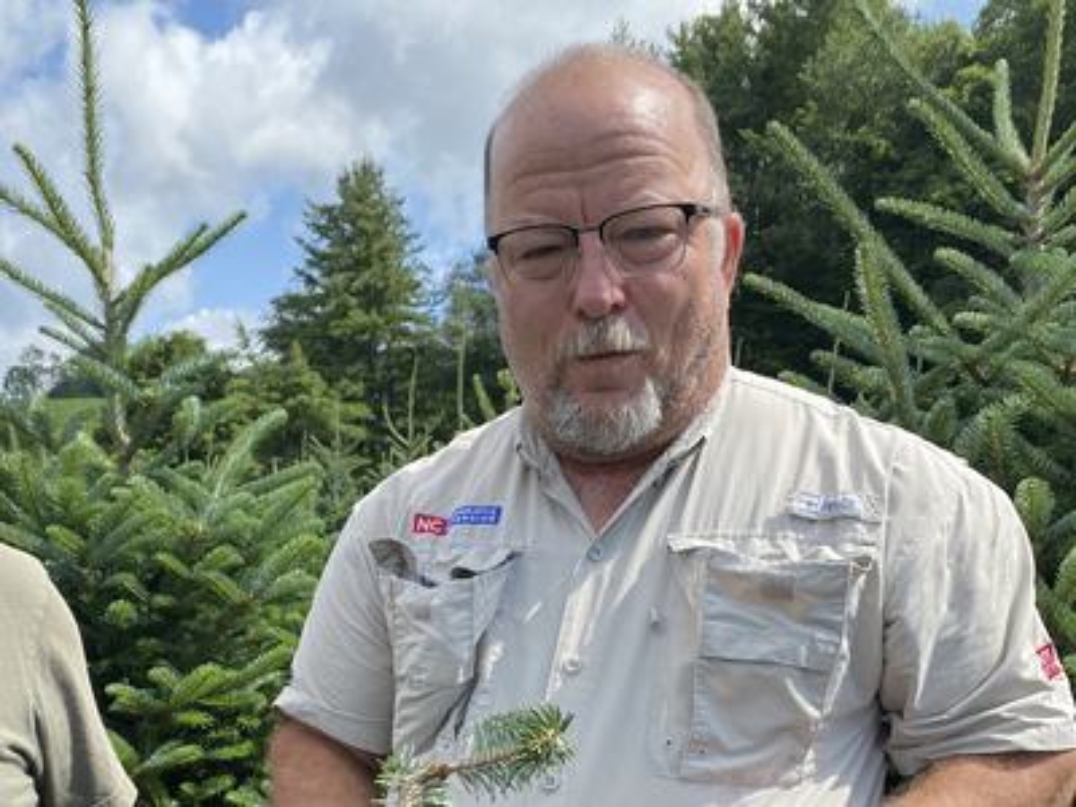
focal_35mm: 26
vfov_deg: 53.1
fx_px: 808
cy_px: 404
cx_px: 538
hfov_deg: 67.3
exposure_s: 1/1504
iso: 32
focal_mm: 4.25
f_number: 1.8
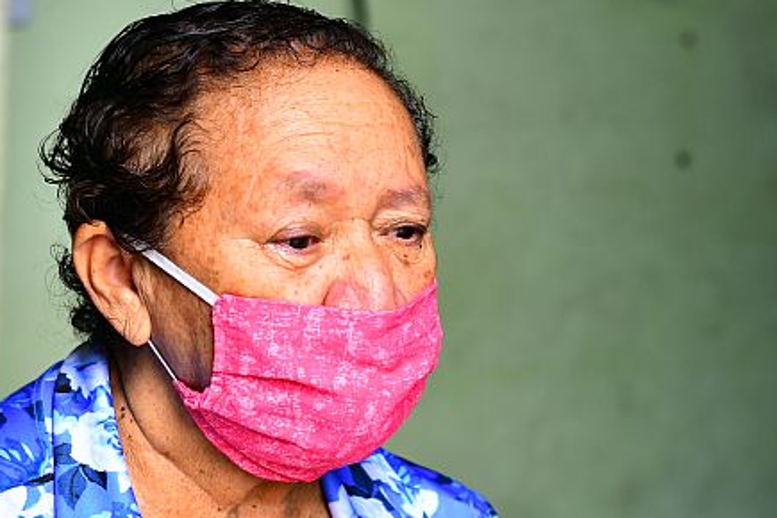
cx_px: 479
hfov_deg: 14.9
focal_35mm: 138
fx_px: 2978
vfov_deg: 9.9
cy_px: 380
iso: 100
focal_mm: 50
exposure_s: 1/200
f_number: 2.8
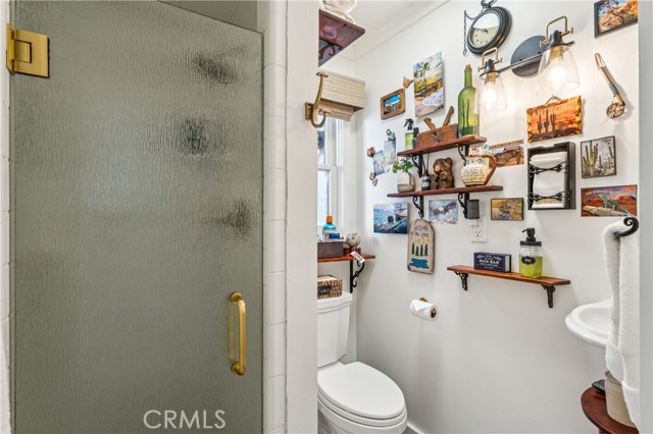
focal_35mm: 18
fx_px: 326
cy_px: 217
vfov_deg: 67.3
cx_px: 326
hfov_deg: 90.0
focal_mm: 18
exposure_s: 1/1.67
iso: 100
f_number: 13
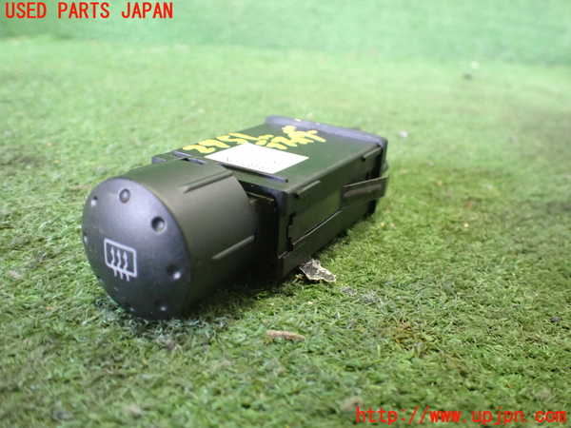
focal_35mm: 30
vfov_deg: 46.8
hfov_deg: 60.0
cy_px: 214
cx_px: 286
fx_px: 495
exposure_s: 1/30
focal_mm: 5.4
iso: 1000
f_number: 2.3
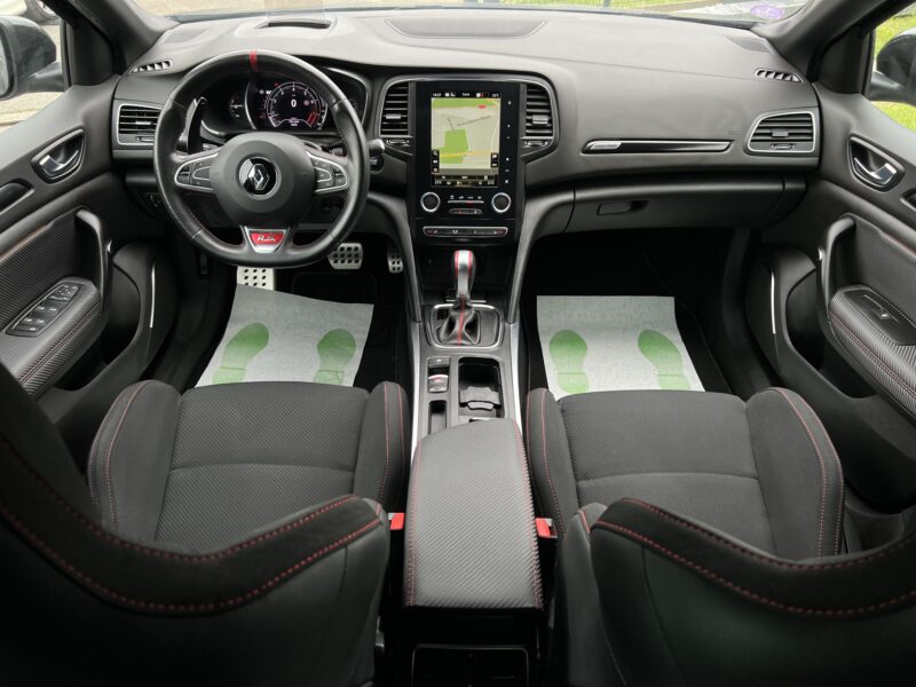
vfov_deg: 53.1
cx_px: 458
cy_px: 344
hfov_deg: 67.3
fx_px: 688
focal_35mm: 26
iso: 40
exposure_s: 1/141
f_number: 1.5
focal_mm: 5.7
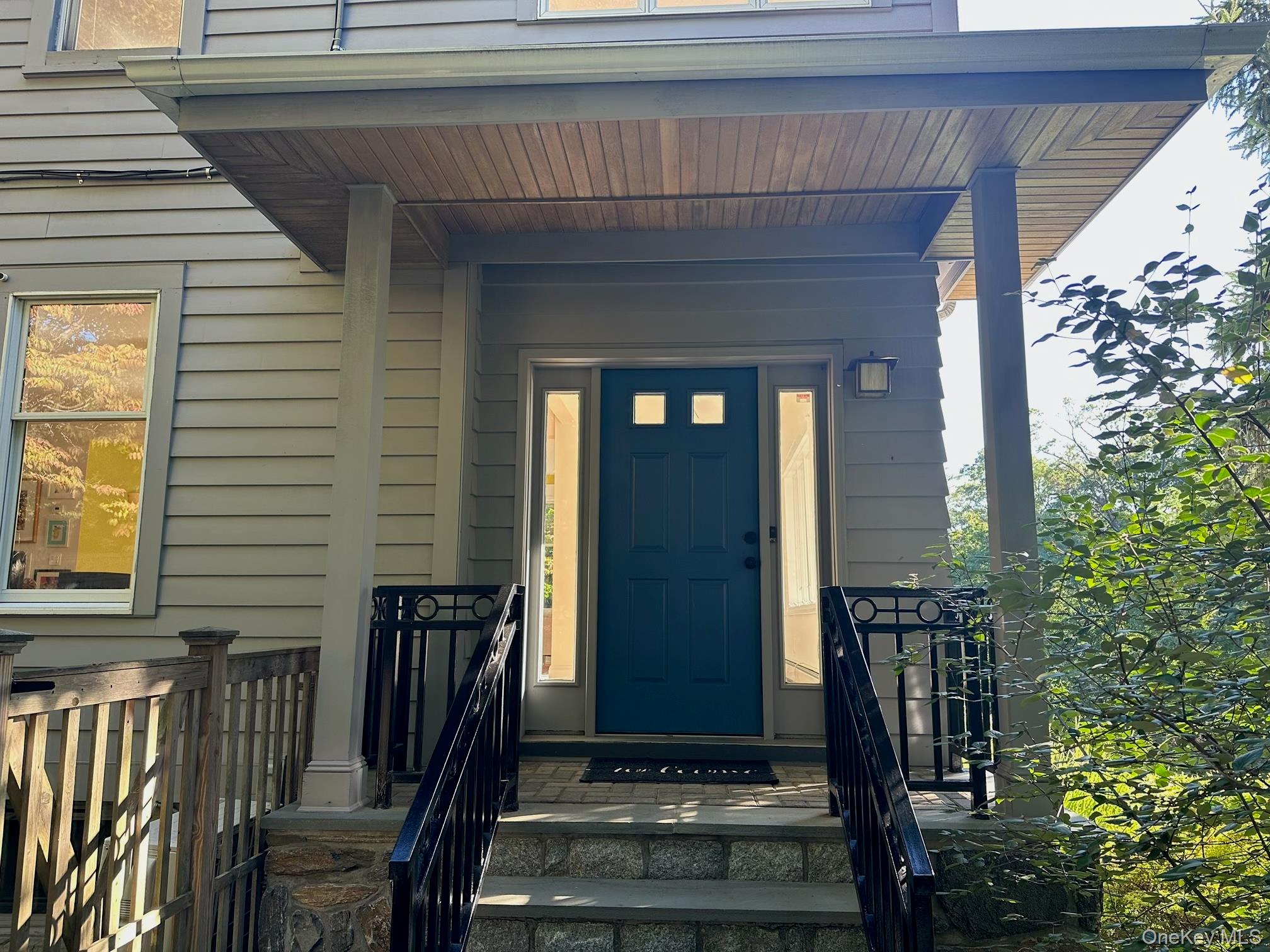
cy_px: 476
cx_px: 635
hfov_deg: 71.6
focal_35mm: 24
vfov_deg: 56.8
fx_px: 881
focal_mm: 6.86
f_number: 1.78
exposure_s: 1/159
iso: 100
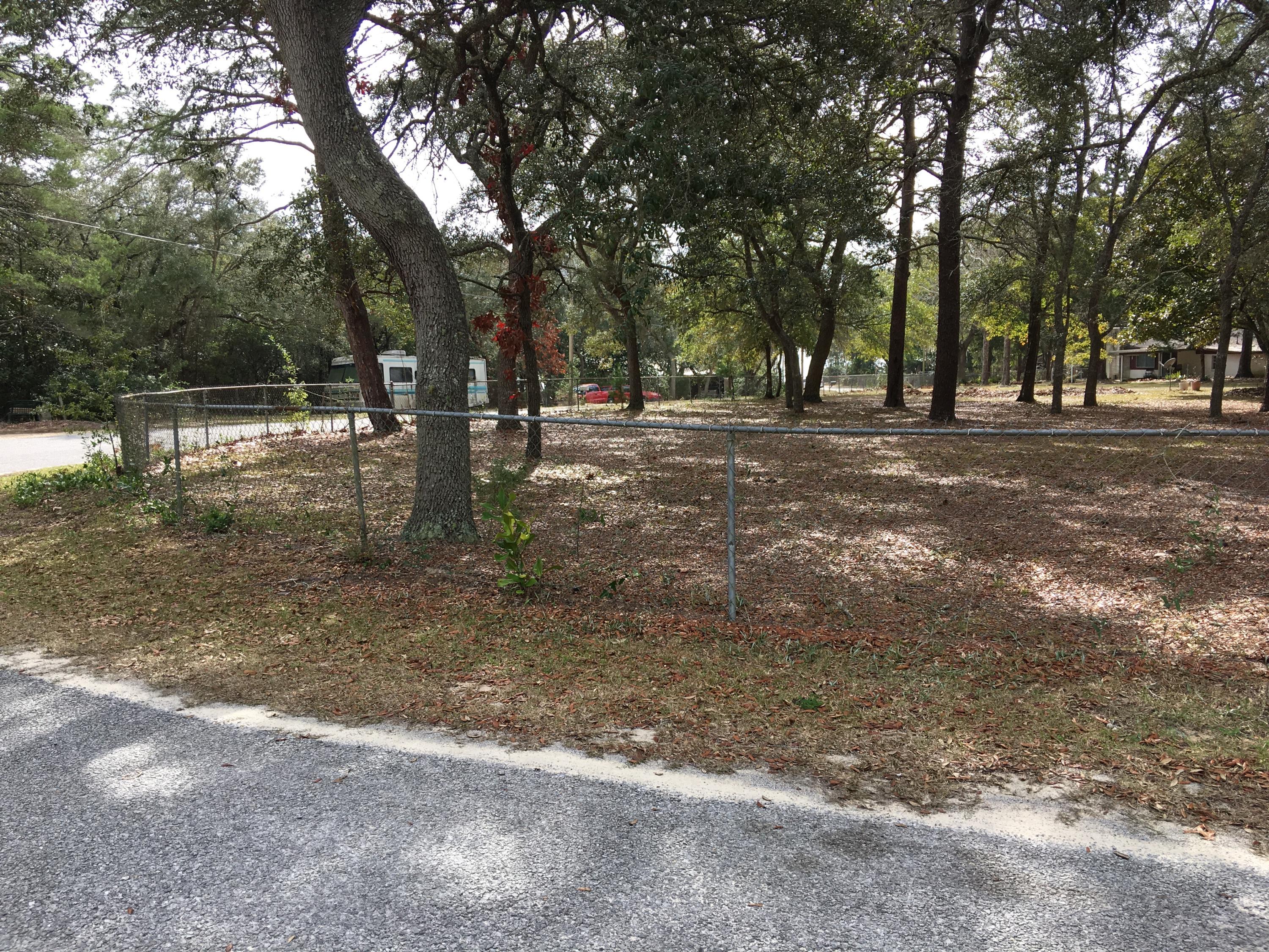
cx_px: 634
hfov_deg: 61.7
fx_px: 1063
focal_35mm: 29
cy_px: 476
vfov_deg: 48.2
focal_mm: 4.15
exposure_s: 1/527
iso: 25
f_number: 2.2
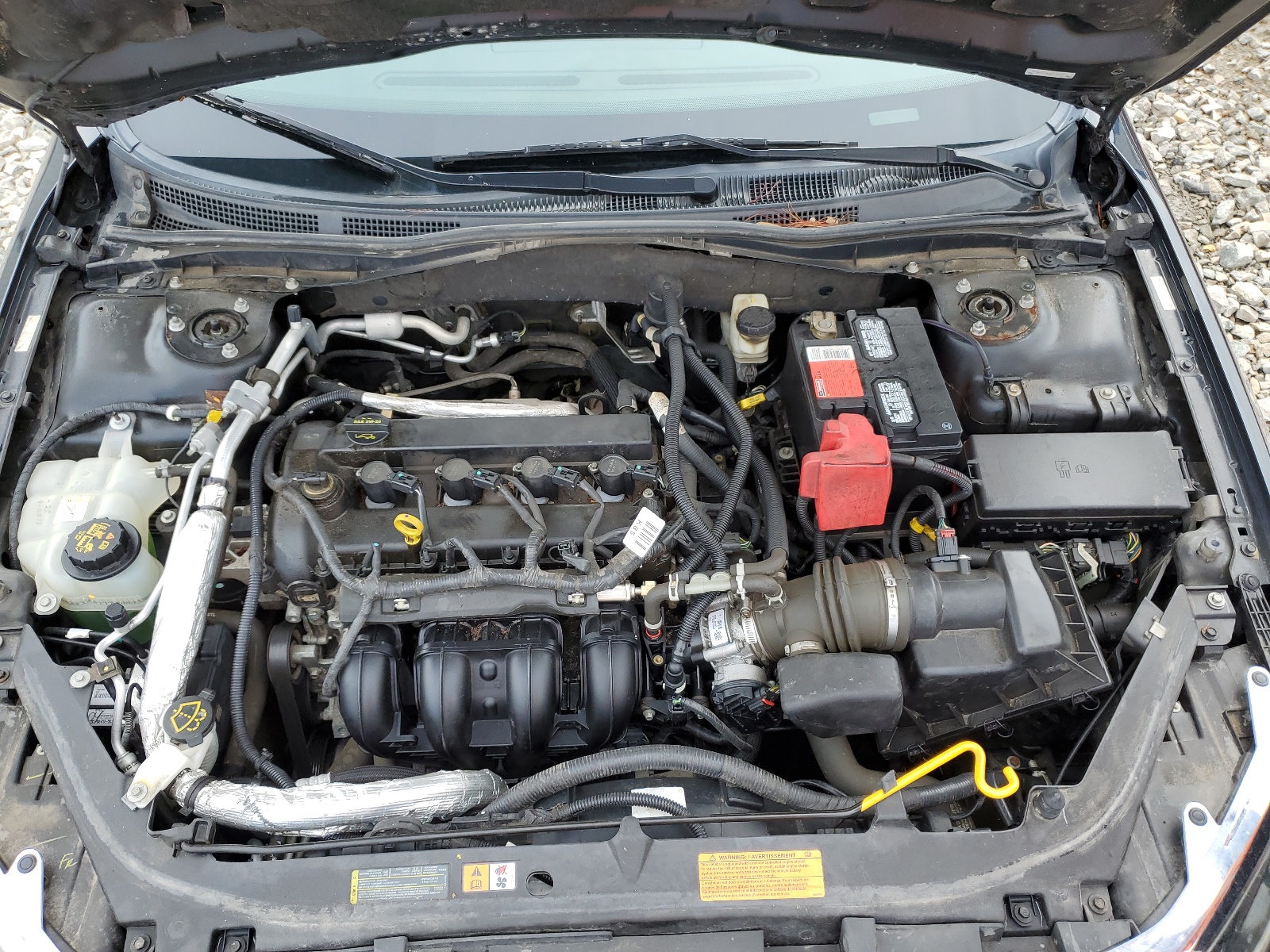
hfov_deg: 67.3
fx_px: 954
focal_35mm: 26
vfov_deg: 53.1
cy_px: 476
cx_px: 635
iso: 50
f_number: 1.5
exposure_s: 1/526
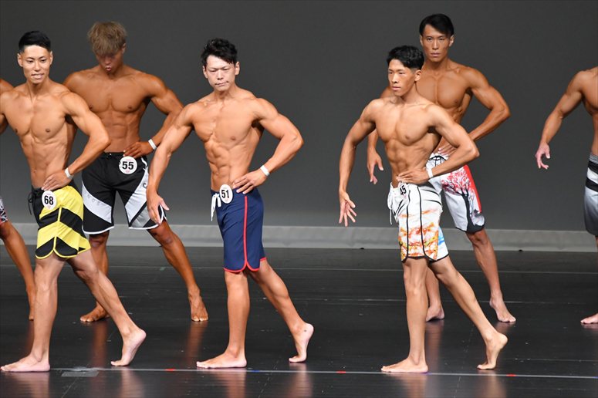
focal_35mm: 315
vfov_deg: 4.4
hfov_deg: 6.5
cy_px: 199
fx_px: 5230
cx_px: 299
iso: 4000
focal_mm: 210
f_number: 5.6
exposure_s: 1/400
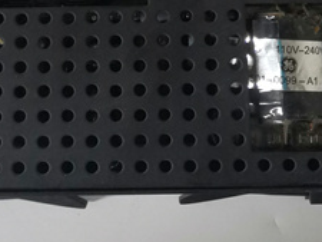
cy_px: -120
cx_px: 133
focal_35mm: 80
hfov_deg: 24.4
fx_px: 745
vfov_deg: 16.8
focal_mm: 3.95
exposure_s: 1/33.3
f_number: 1.8
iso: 200
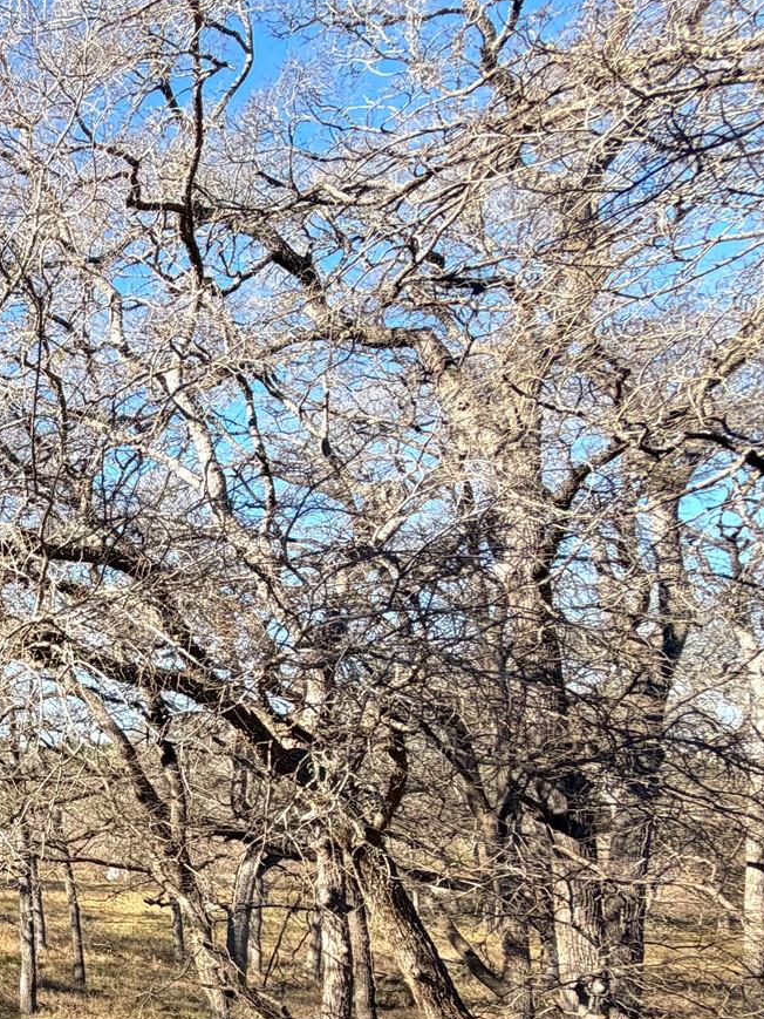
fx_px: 971
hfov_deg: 28.2
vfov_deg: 52.2
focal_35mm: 33
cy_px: 800
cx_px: -383
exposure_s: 1/549
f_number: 2.2
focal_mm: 2.22
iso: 40
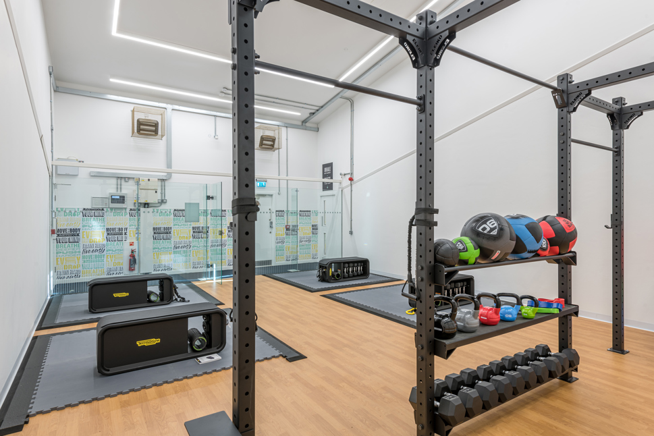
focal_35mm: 20
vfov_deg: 61.9
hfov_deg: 84.0
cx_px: 327
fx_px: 363
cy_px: 218
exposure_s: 1/1.67
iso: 64
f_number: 11
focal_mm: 20
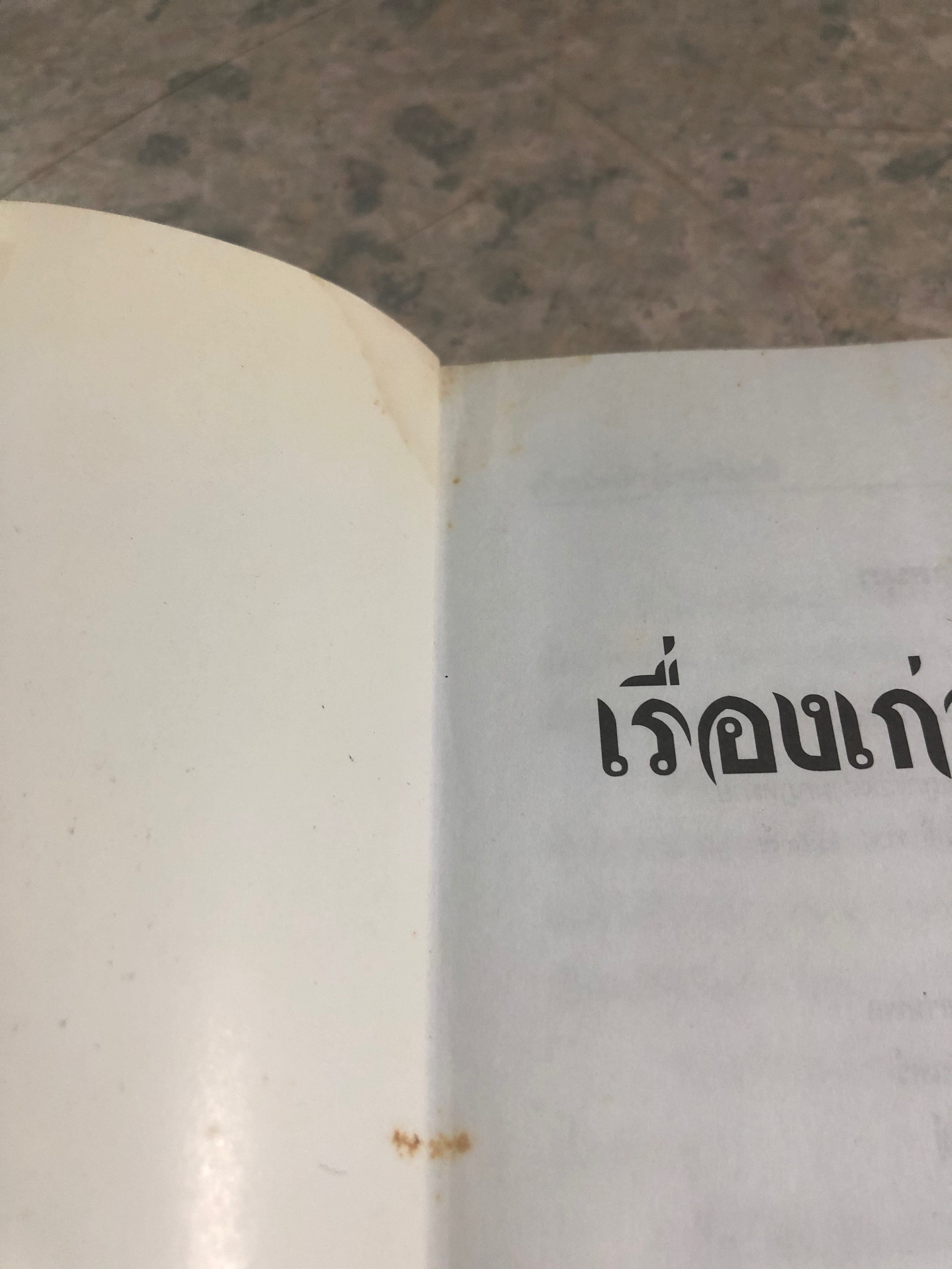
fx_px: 1027
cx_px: 476
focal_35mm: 28
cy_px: 634
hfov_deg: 49.7
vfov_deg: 63.4
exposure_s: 1/25
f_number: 1.8
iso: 40
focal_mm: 3.99
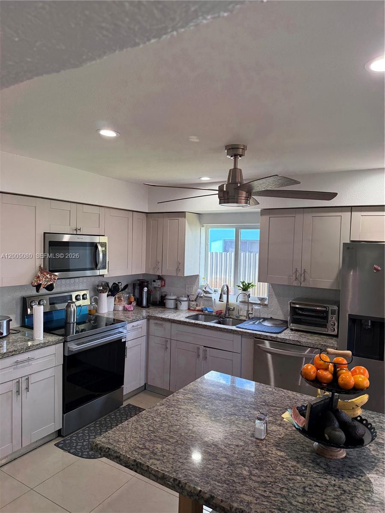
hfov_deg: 56.8
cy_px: 256
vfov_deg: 71.6
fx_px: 356
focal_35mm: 24
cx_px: 192
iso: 250
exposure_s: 1/120
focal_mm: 6.76
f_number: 1.78
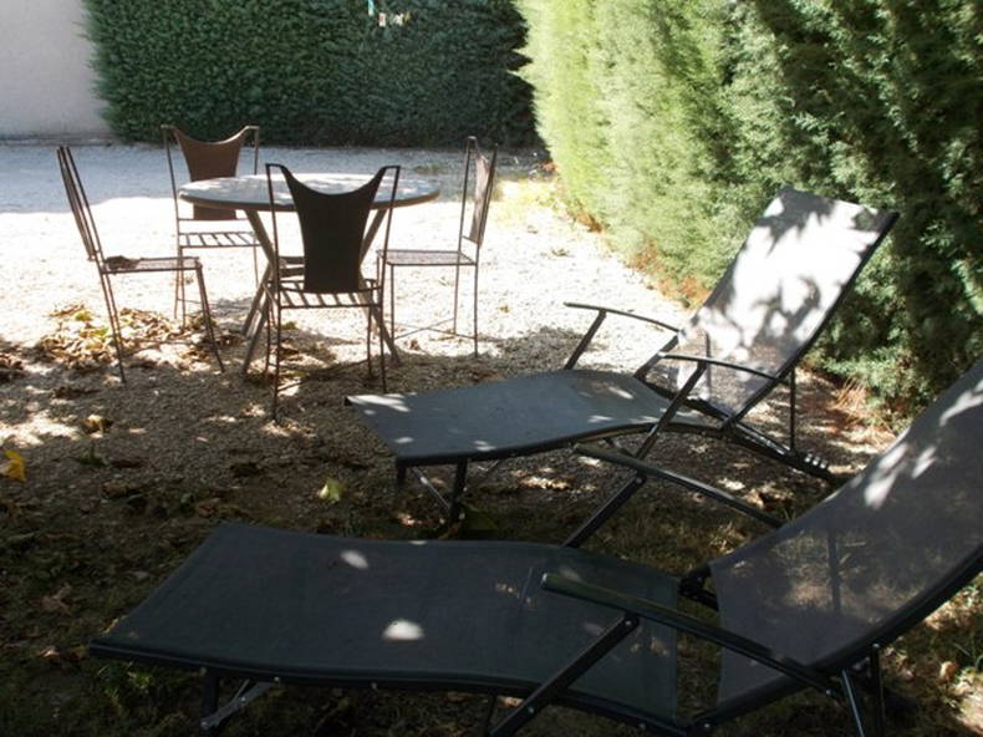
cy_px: 368
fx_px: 1107
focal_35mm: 39
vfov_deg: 36.8
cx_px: 492
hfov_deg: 47.9
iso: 80
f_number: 3.9
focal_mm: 6.9
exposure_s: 1/125
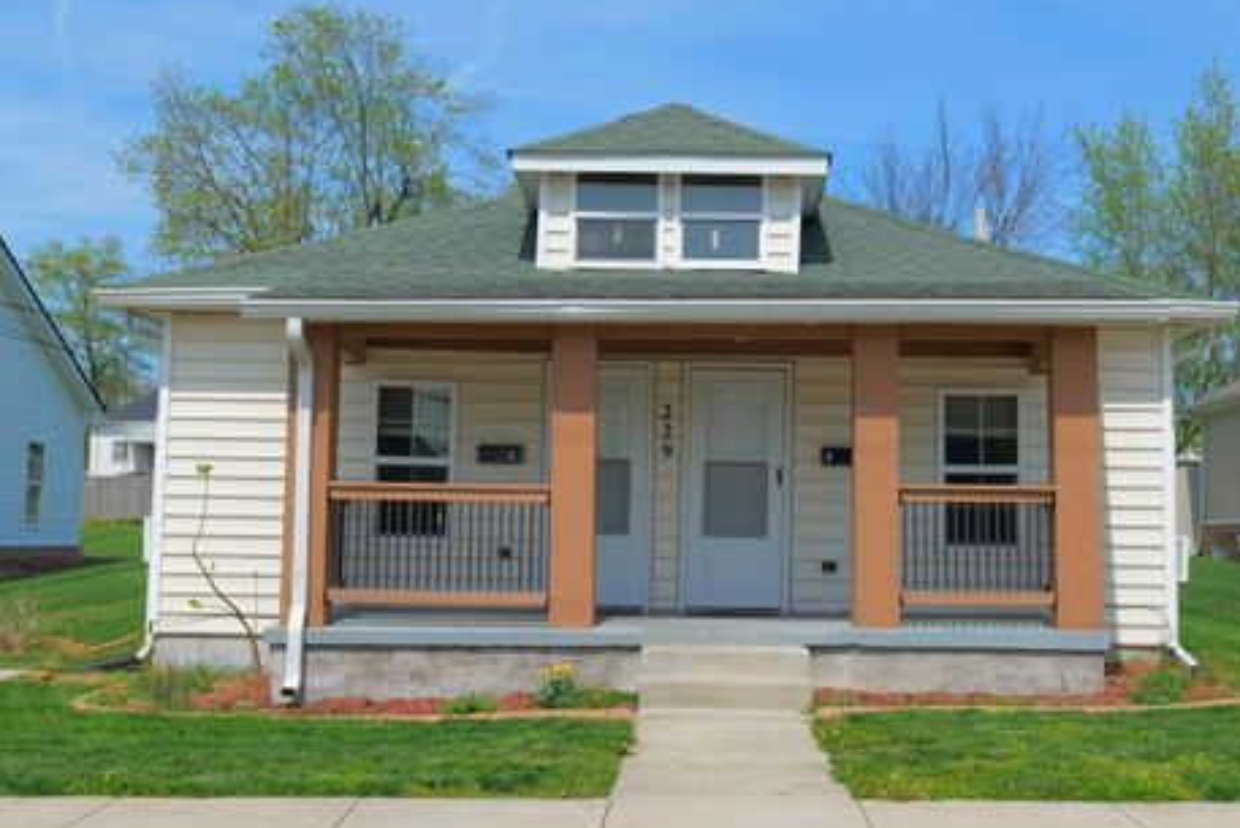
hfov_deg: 41.9
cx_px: 676
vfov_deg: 28.7
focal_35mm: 47
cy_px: 400
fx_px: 1619
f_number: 8
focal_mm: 43
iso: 100
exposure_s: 1/320
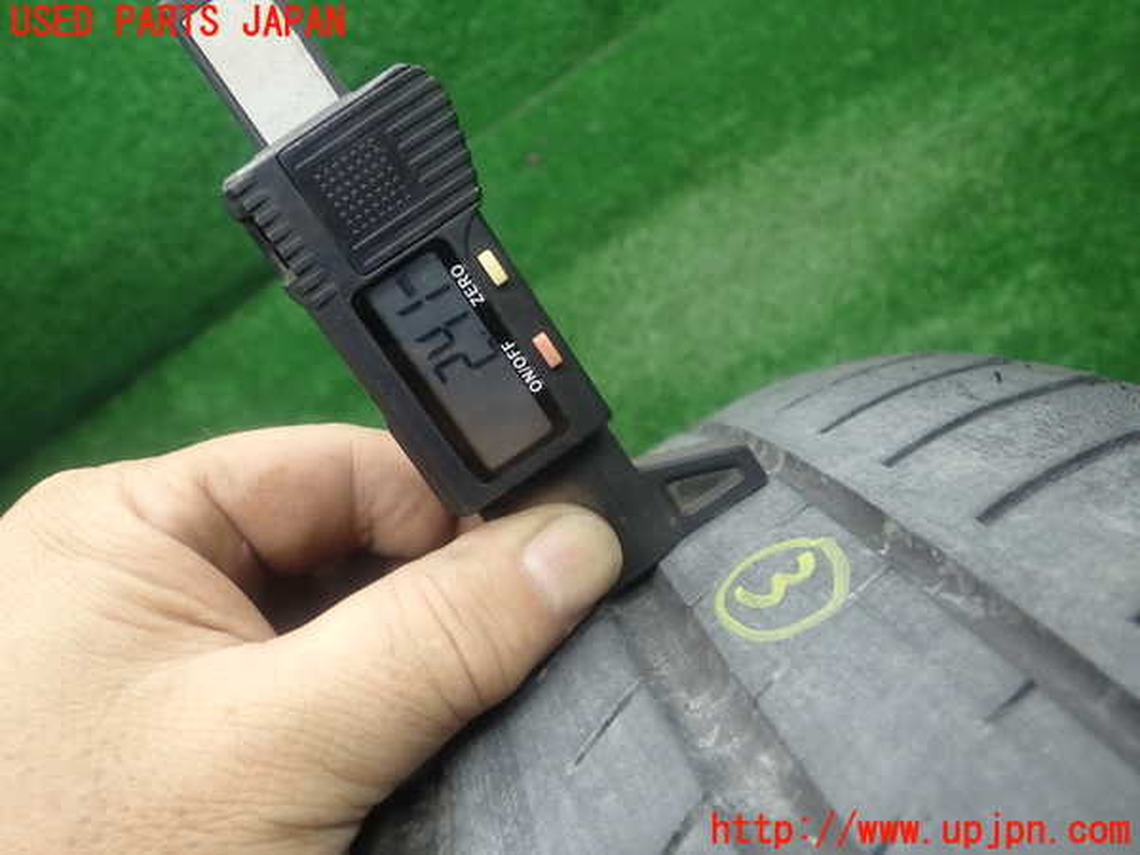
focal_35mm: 30
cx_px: 570
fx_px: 988
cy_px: 428
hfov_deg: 60.0
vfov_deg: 46.8
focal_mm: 5.4
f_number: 2.3
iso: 200
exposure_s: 1/60
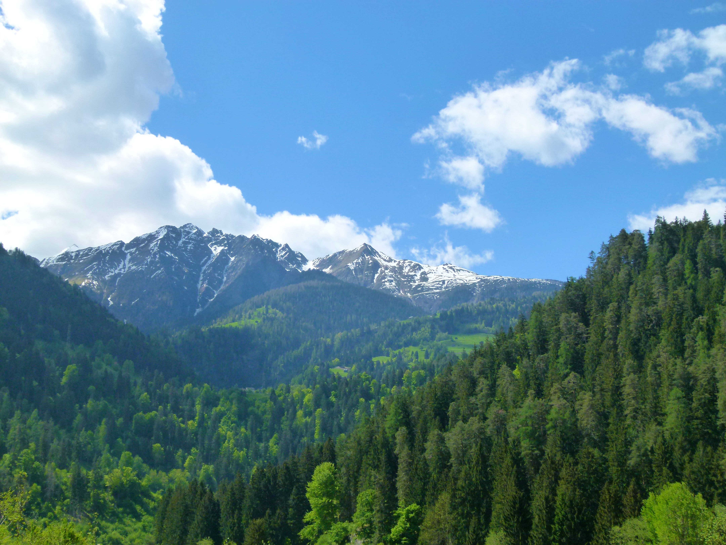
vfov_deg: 30.9
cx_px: 363
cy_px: 272
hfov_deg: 40.4
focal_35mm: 47
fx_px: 986
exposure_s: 1/800
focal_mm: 8.5
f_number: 4
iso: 160
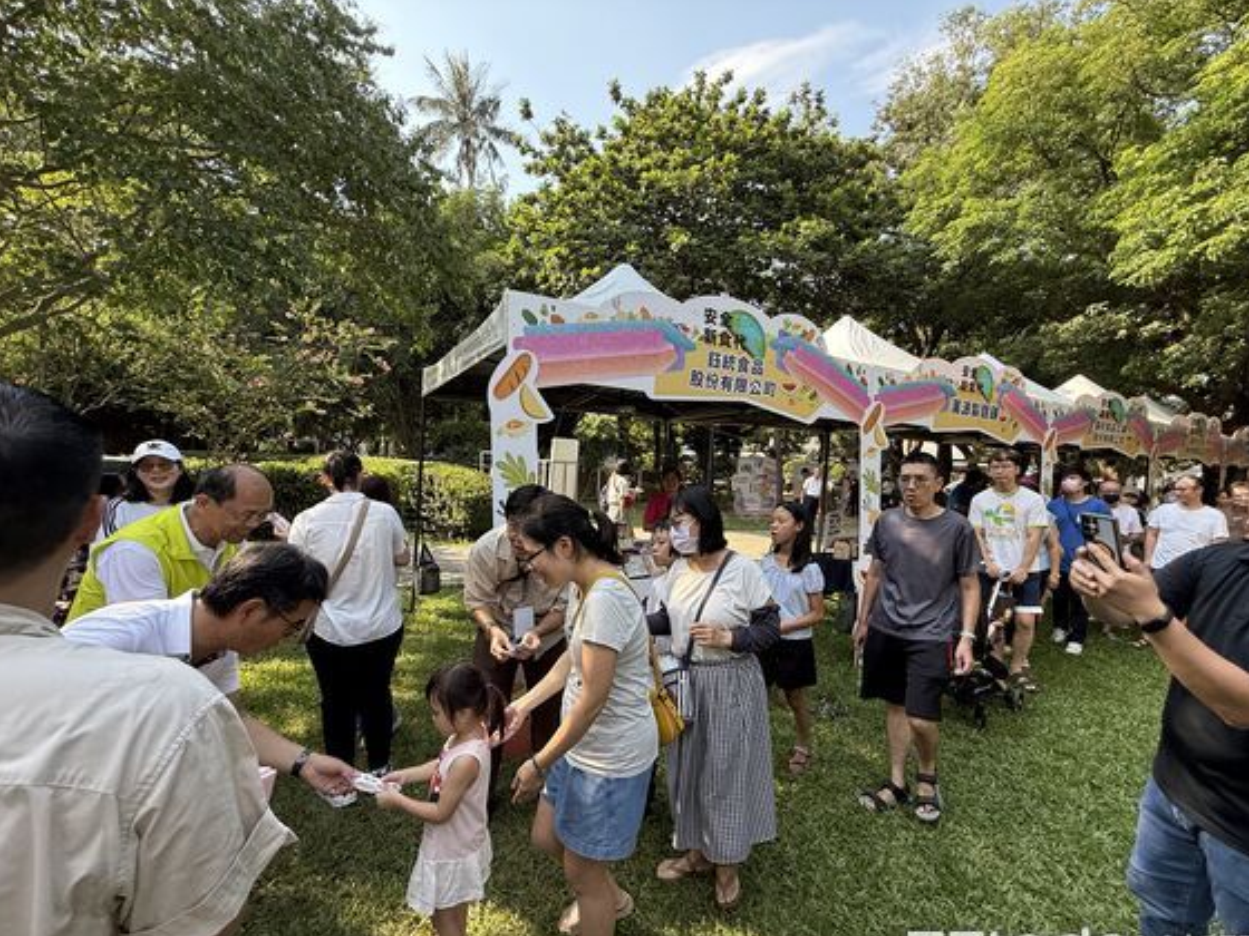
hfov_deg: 98.1
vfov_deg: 81.7
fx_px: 541
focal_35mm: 15
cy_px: 495
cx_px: 645
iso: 64
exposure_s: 1/342
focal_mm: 2.22
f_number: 2.2
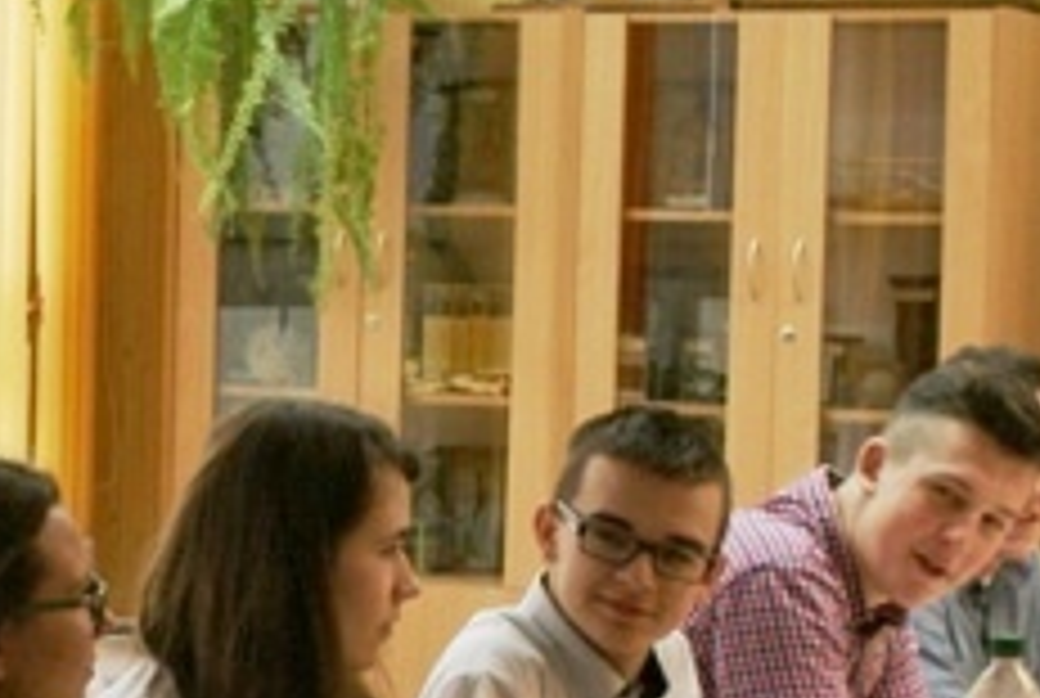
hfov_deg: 13.9
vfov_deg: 9.4
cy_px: 689
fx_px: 4208
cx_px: -27
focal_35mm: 145
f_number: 5.6
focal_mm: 35
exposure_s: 1/60
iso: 400
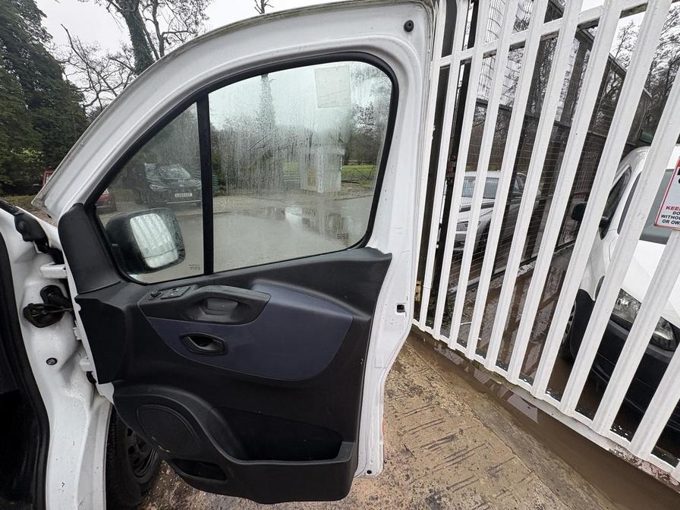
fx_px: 275
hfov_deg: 102.1
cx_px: 340
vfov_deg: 85.7
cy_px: 255
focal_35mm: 14
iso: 64
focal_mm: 2.22
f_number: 2.2
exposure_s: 1/99
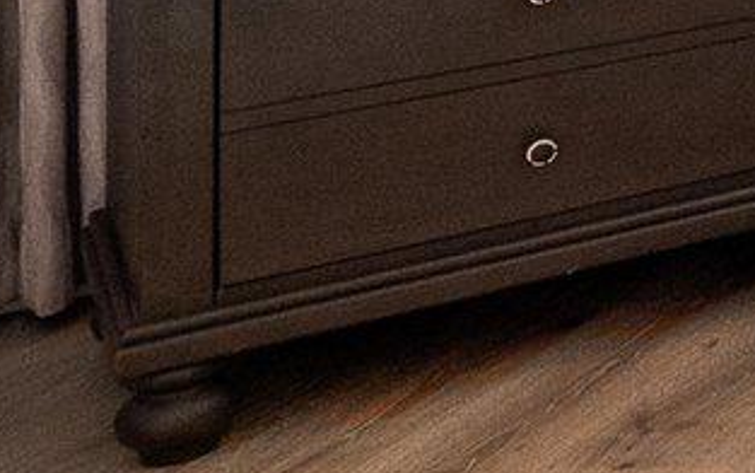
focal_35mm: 100
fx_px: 2059
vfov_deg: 11.2
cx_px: 2161
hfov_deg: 12.1
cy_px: -621
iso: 800
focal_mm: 10
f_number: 8
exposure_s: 1/30
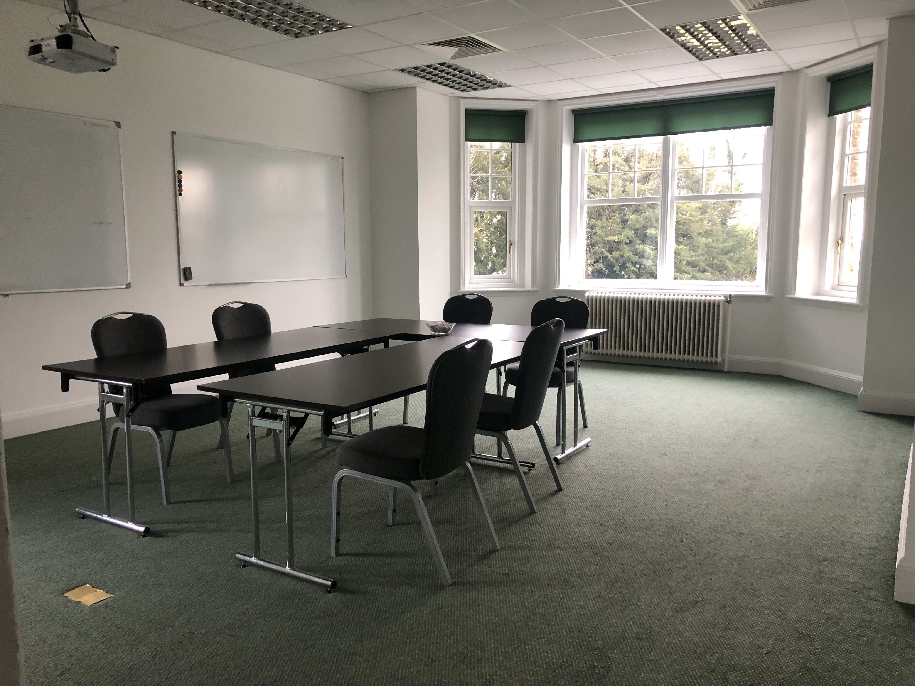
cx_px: 458
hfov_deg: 63.4
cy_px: 343
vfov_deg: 49.7
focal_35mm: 28
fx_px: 740
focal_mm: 4
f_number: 1.8
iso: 64
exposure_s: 1/15
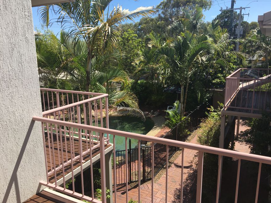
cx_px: 138
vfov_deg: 46.8
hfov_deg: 60.0
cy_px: 104
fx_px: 235
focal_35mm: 30
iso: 25
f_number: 2.2
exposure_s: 1/1040
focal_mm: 4.15
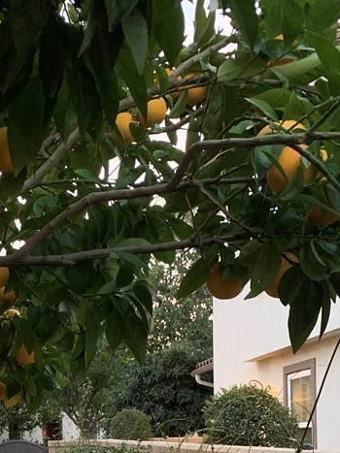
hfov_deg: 24.8
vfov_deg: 31.1
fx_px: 747
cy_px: 461
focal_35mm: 57
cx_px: 24
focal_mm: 4.25
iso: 640
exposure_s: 1/30
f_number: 1.8
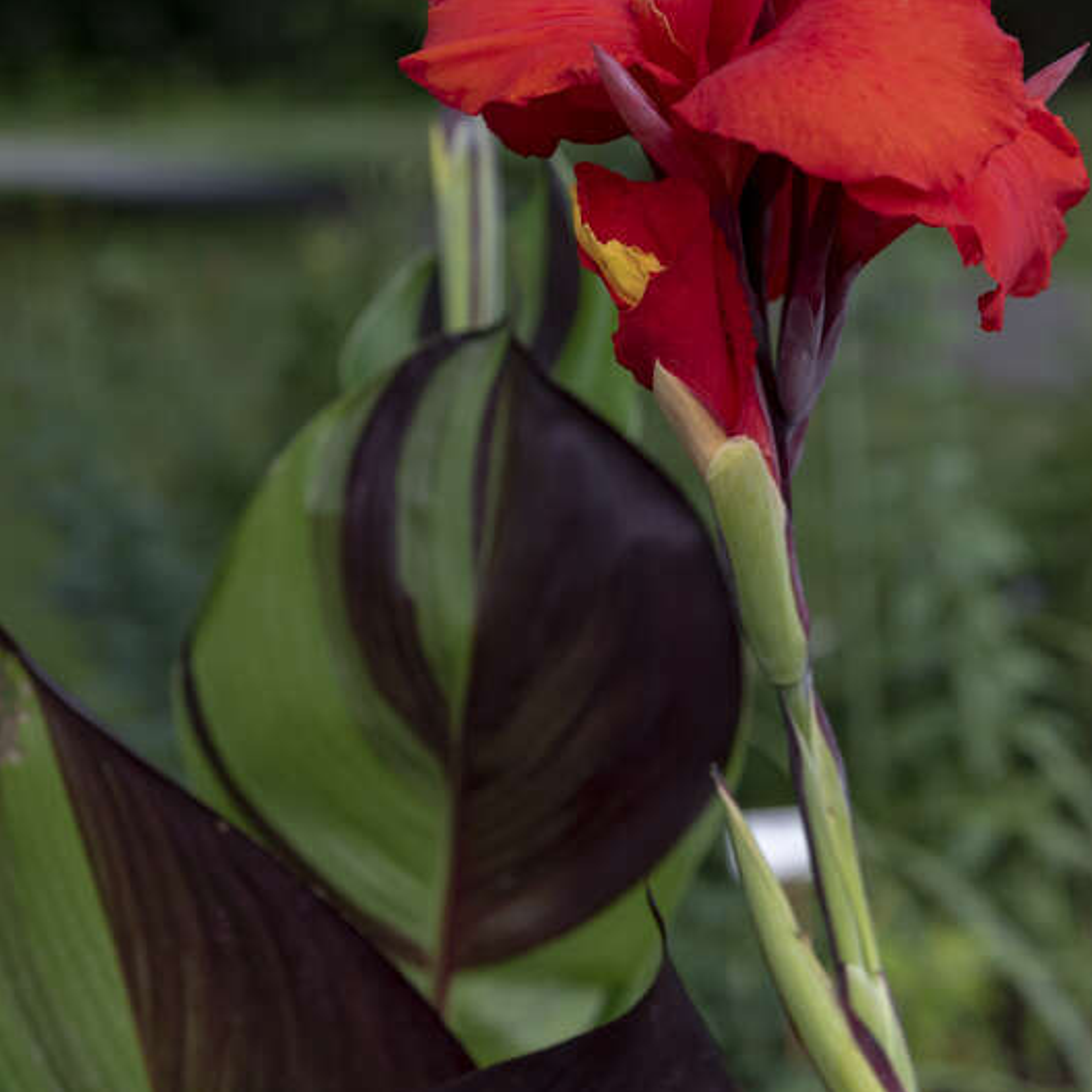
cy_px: 277
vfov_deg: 20.3
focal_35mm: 85
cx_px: 550
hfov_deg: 20.4
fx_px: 3034
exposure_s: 1/200
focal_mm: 66
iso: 200
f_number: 5
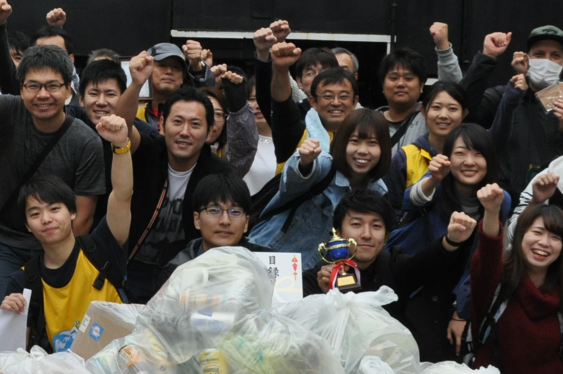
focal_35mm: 136
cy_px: 141
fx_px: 2124
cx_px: 16
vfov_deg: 10.1
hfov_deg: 14.9
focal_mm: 34
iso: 800
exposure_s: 1/200
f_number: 11
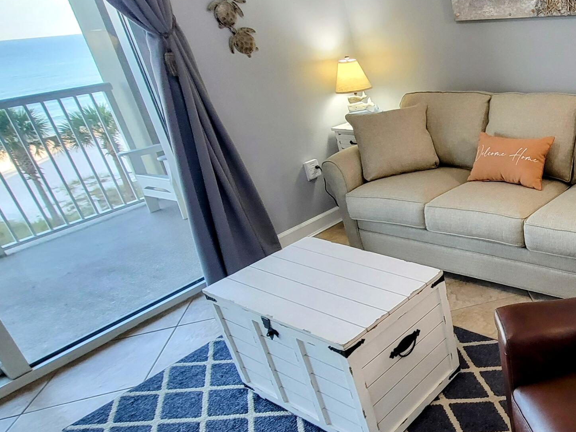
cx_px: 534
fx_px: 449
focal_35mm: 27
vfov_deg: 51.3
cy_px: 226
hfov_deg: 55.3
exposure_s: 1/60
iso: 250
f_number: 2.2
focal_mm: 2.2
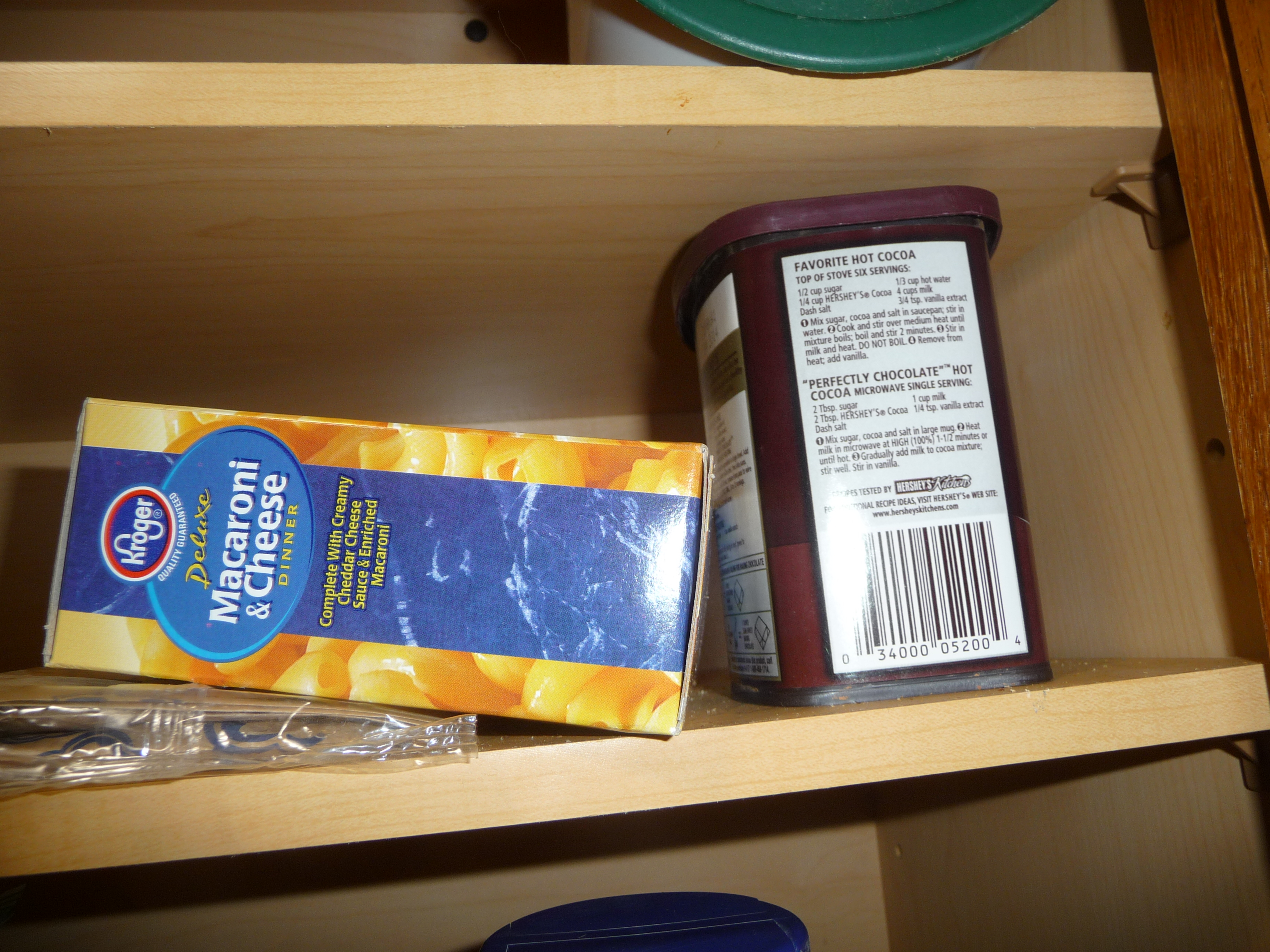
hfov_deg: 63.4
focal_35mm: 28
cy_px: 476
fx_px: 1027
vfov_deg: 49.7
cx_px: 635
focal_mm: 4.7
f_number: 3.3
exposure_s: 1/30
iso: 100
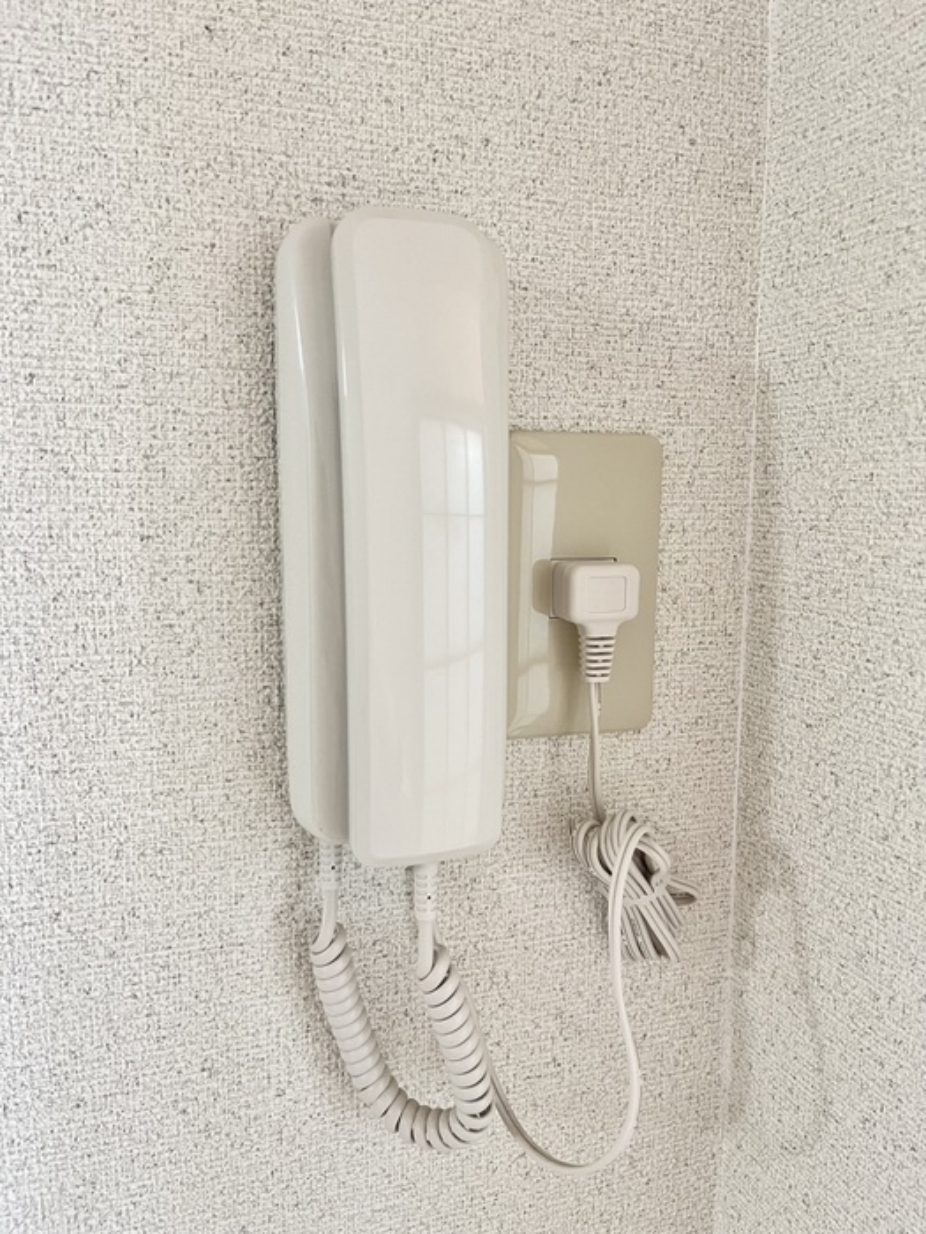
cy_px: 617
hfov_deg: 53.1
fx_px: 927
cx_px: 463
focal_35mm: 26
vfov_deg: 67.3
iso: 320
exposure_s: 1/60
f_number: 1.6
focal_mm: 5.1
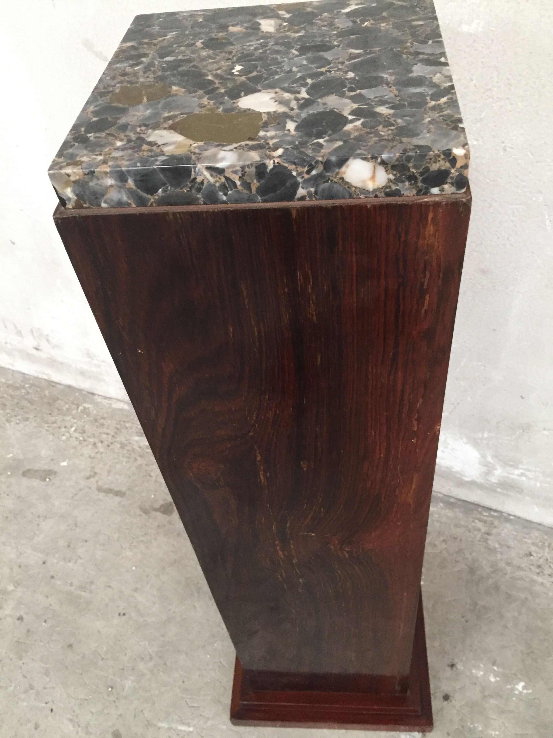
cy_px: 369
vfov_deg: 61.7
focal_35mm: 29
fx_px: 618
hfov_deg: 48.2
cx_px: 276
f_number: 2.2
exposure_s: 1/25
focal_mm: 4.15
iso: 250
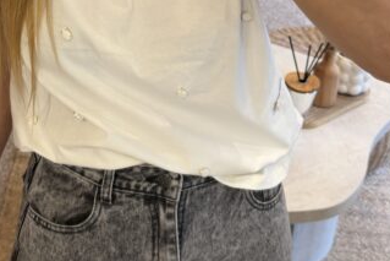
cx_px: 138
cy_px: 25
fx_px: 661
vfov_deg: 21.8
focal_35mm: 61
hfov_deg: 32.7
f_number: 1.78
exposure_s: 1/100
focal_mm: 6.76
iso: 100
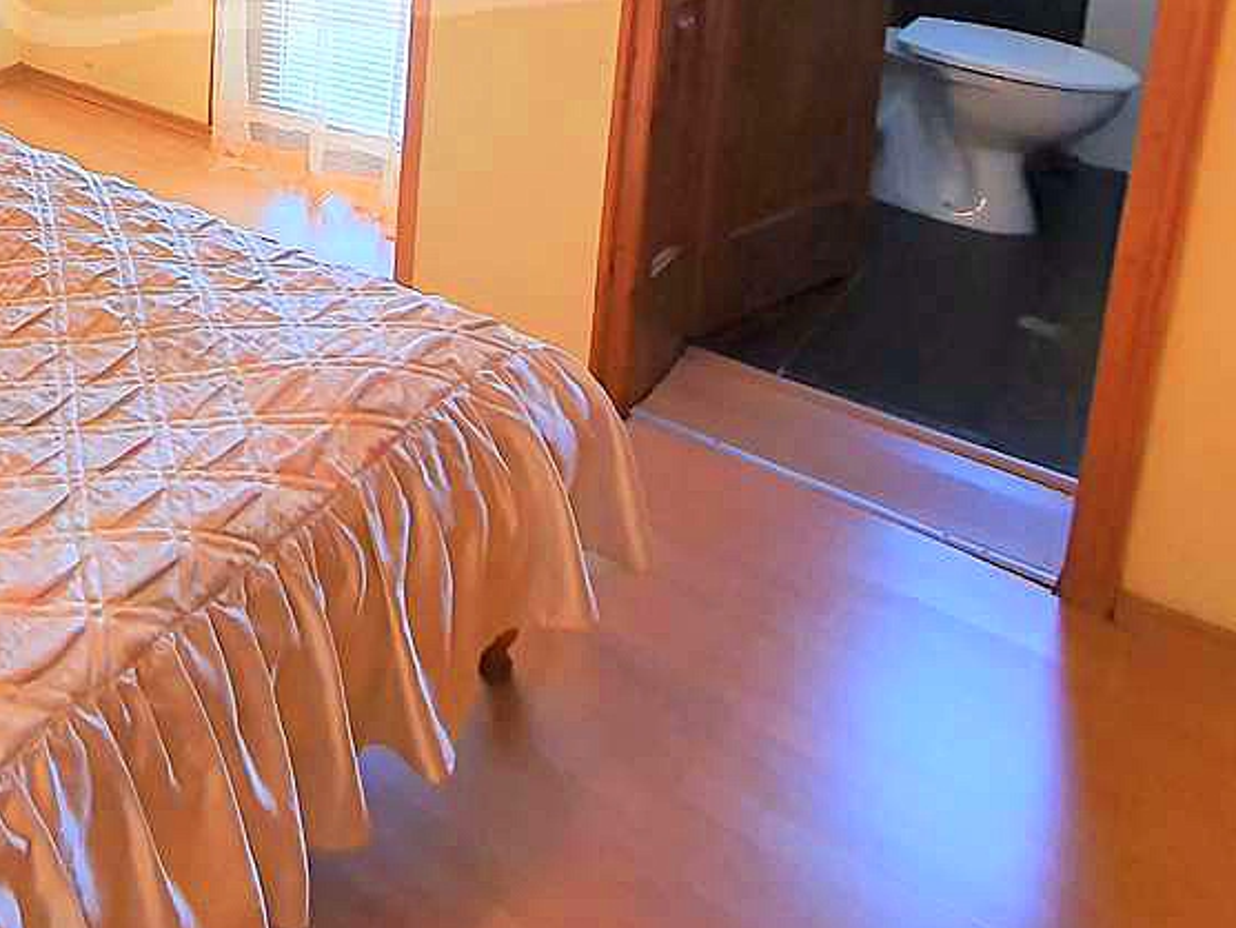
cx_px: -80
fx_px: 1250
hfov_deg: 42.8
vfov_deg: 33.4
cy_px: -179
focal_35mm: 35
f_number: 2.2
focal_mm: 1.8
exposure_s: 1/50
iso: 160
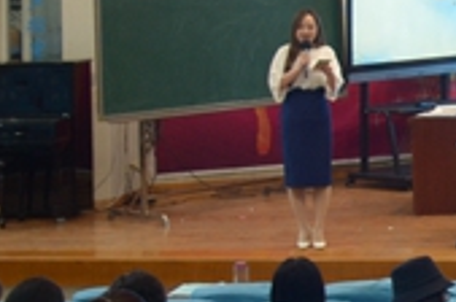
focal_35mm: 128
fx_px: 1618
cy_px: -164
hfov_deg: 13.7
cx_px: 915
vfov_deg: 10.3
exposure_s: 1/60
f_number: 4
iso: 640
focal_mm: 18
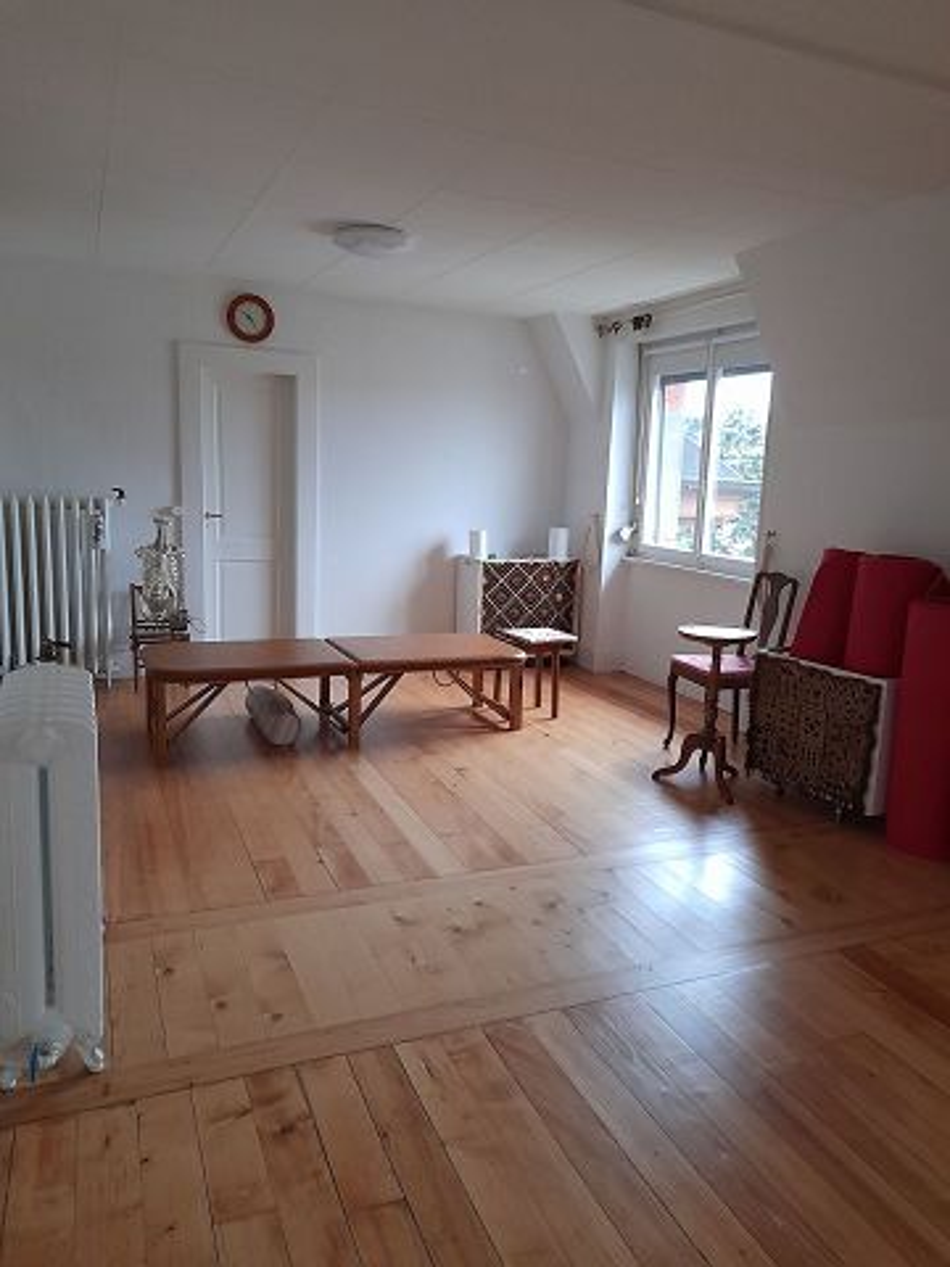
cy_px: 634
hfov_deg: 54.9
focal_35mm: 25
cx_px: 475
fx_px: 915
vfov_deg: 69.4
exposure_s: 1/30
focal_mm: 4.6
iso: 250
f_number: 2
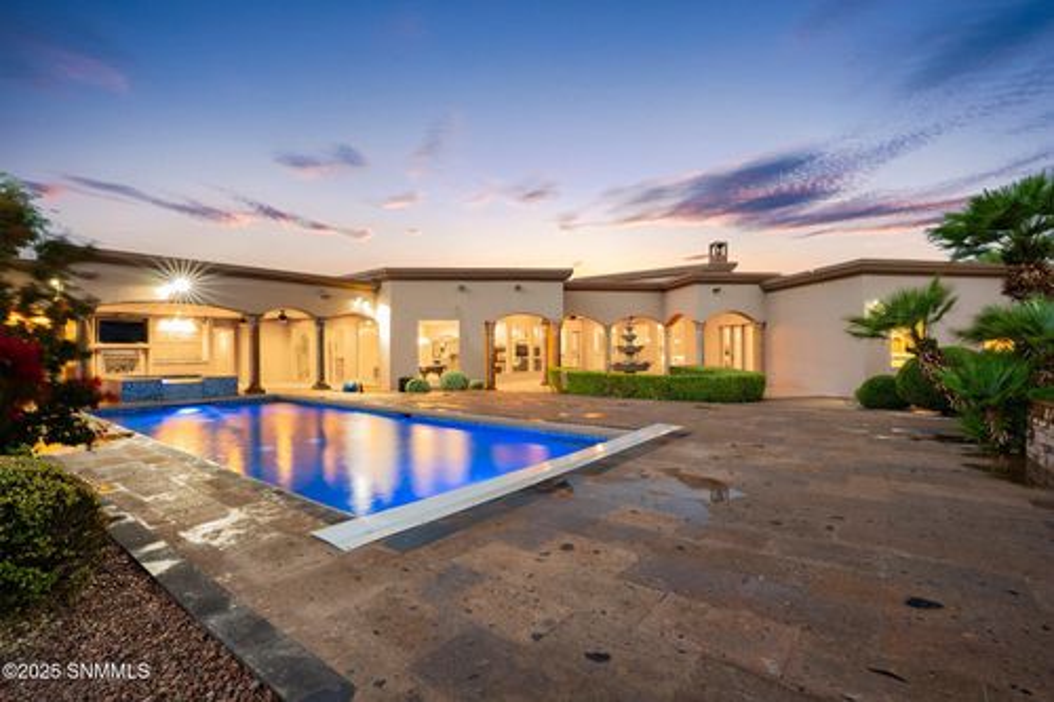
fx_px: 468
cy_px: 351
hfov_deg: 96.8
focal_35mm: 16
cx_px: 527
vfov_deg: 73.7
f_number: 9
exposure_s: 6
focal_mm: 16
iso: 320
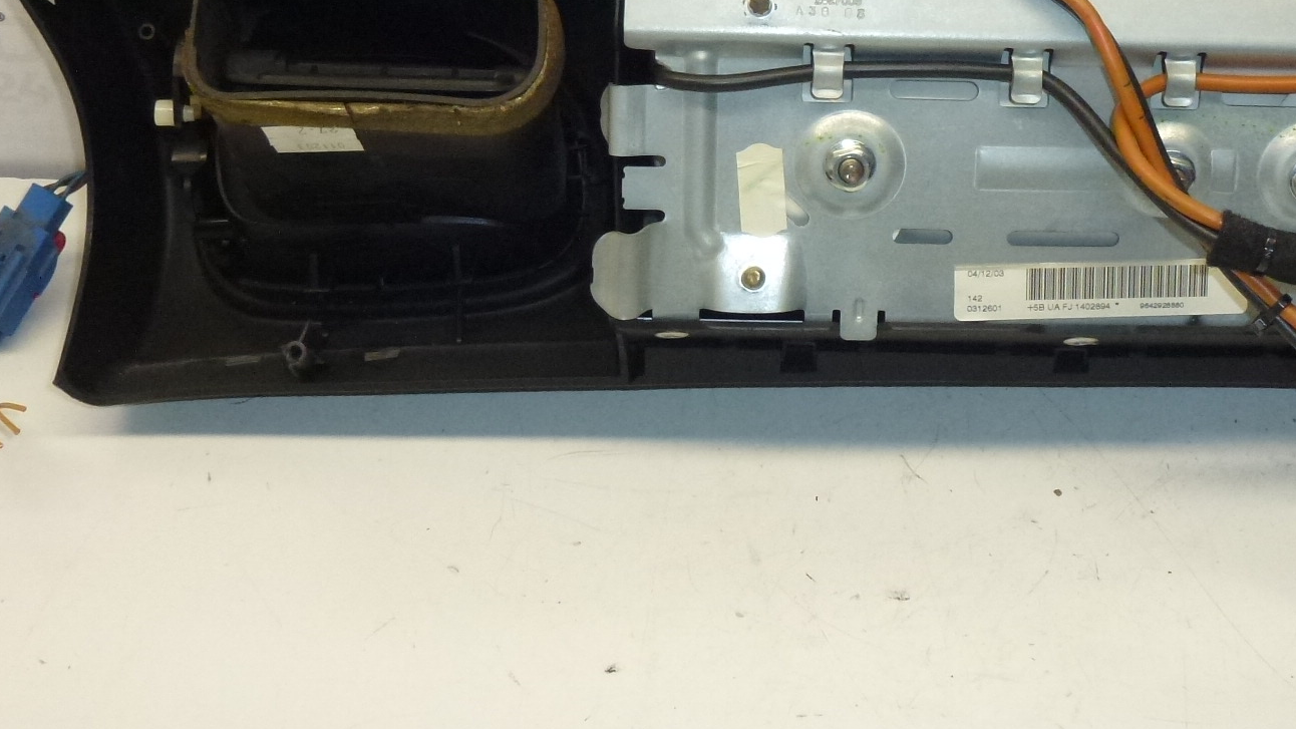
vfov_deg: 20.8
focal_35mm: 57
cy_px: 147
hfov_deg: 36.2
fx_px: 1959
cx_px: 876
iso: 400
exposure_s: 1/200
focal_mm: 5.9
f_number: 3.6
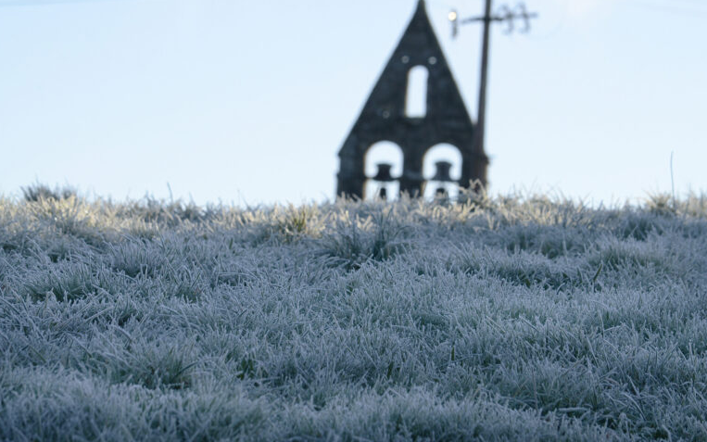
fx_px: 4143
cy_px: 211
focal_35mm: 215
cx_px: 352
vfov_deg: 6.1
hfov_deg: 9.8
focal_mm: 140
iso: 400
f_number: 11
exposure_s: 1/400
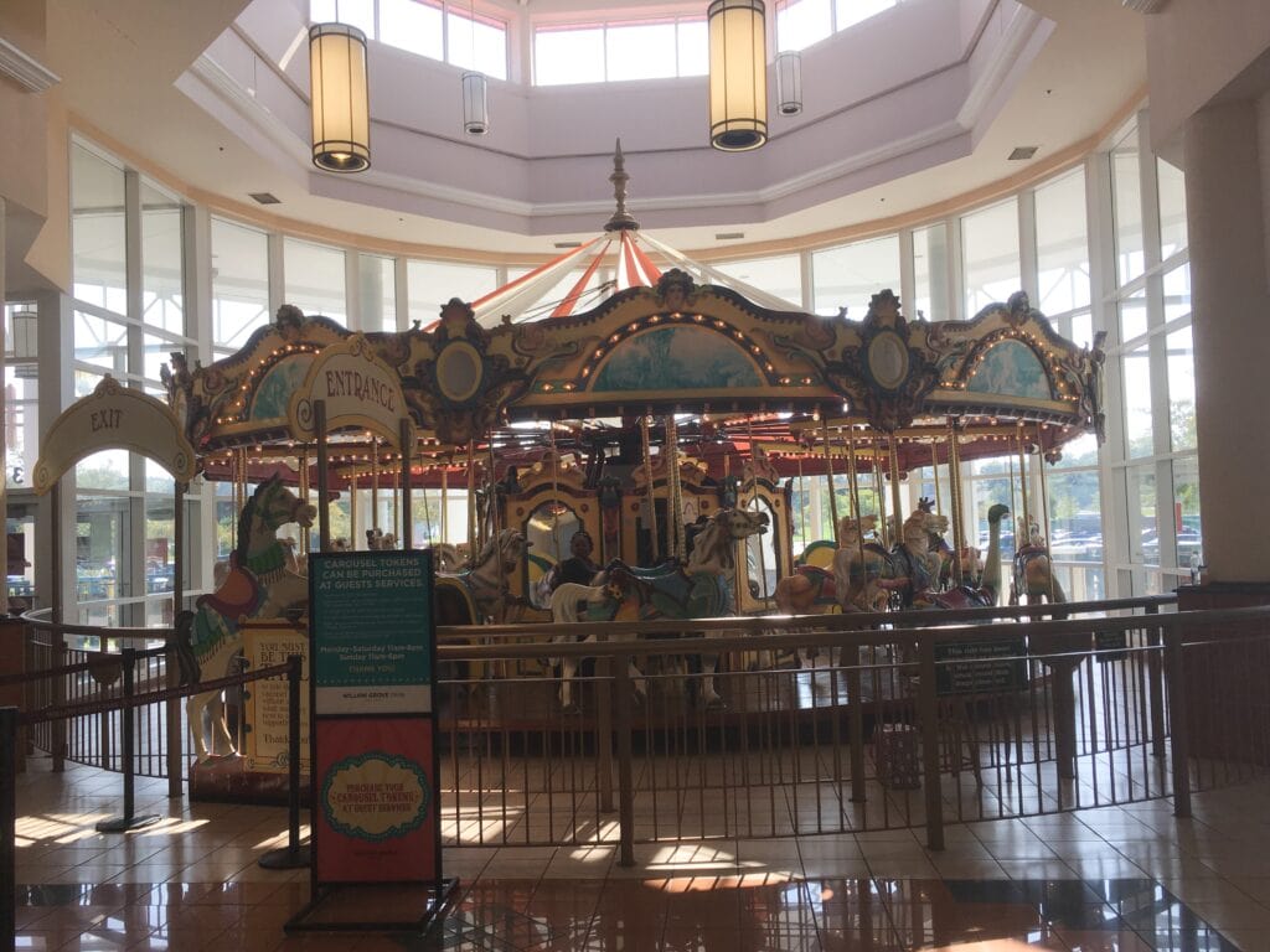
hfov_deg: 61.7
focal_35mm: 29
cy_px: 476
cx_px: 635
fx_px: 1064
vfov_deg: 48.2
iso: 25
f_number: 2.2
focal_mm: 4.15
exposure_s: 1/422
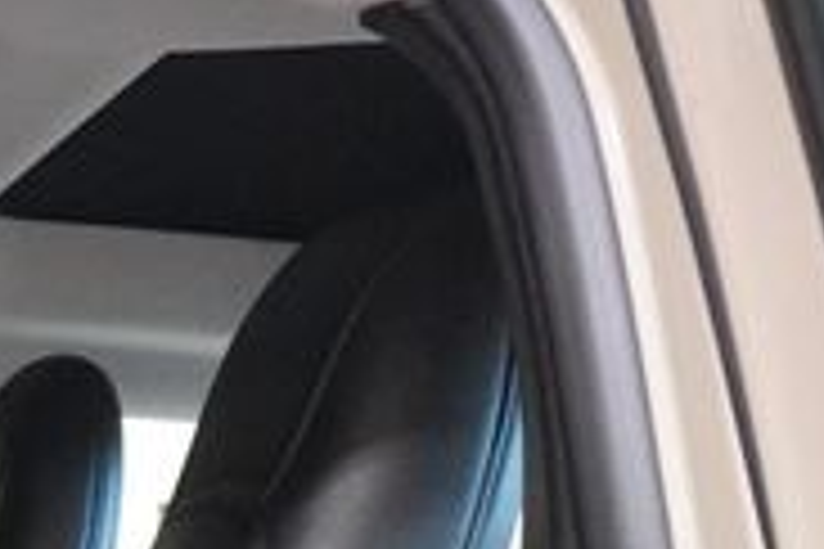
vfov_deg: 14.5
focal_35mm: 84
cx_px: -383
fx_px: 1923
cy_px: 950
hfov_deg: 20.9
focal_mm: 16
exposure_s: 1/40
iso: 6400
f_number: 3.5
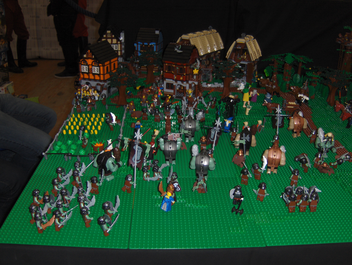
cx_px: 176
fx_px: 356
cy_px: 132
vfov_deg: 40.8
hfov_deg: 52.6
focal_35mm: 35
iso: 100
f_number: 2.8
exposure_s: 1/60
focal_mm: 7.5
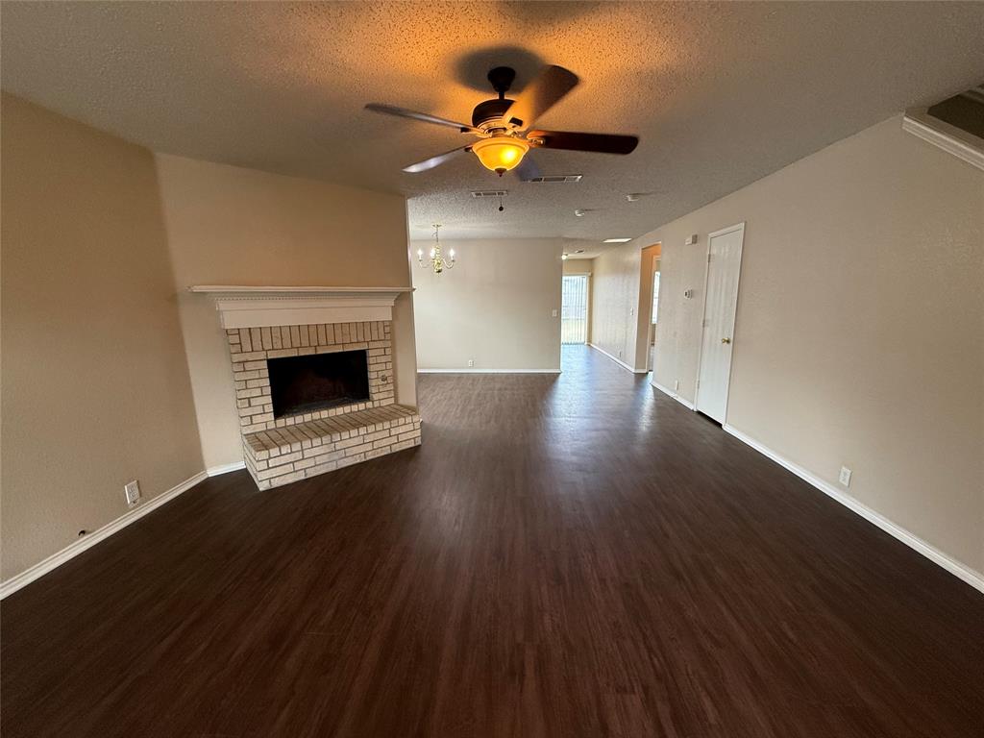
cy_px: 369
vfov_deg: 85.7
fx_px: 398
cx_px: 492
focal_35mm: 14
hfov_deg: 102.1
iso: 250
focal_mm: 2.22
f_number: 2.2
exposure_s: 1/120
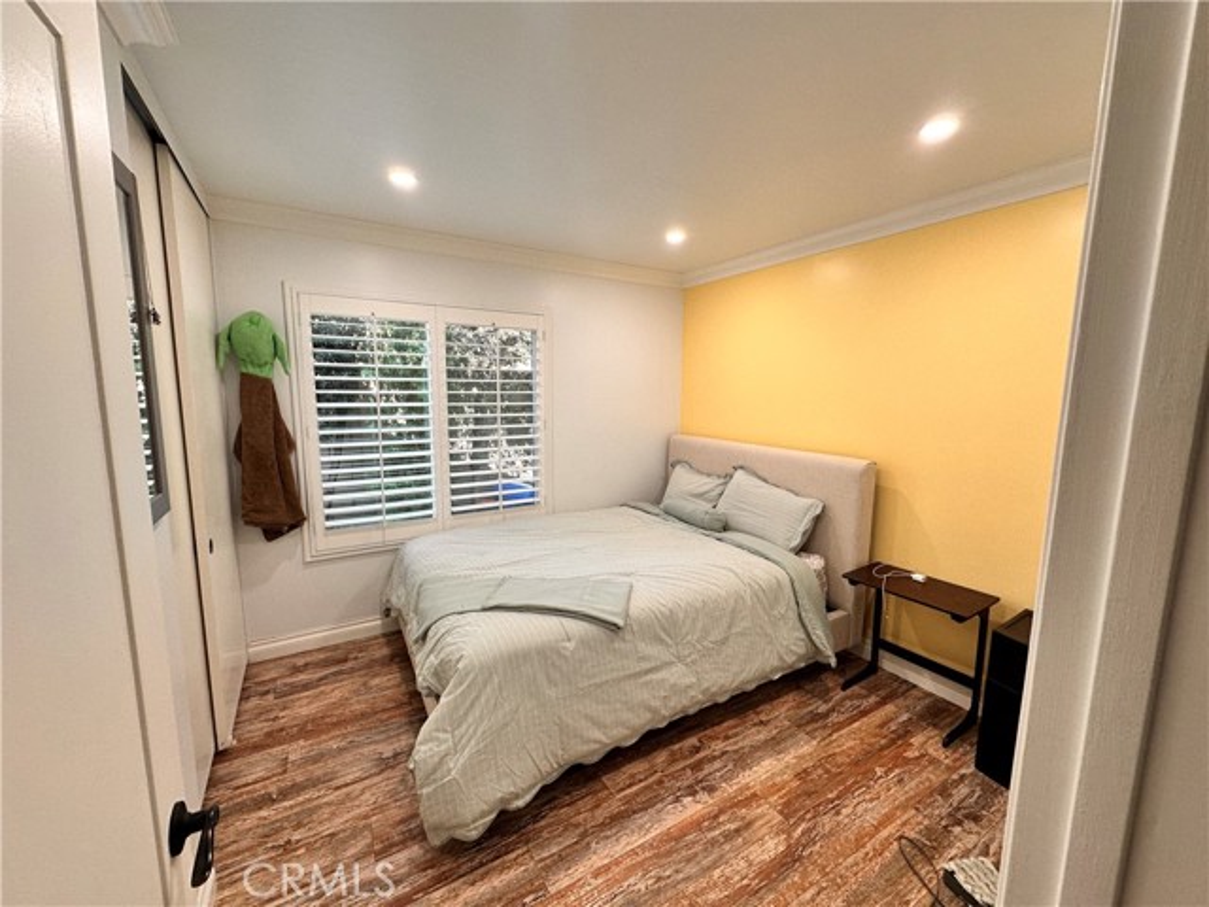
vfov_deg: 85.7
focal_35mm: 14
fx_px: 489
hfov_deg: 102.1
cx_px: 604
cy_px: 454
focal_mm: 2.22
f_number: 2.2
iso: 125
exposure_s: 1/120
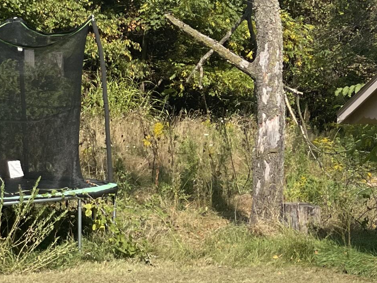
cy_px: 21
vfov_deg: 9.0
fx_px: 1797
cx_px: 574
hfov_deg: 11.5
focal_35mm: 165
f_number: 2
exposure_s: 1/1845
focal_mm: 6
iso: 32
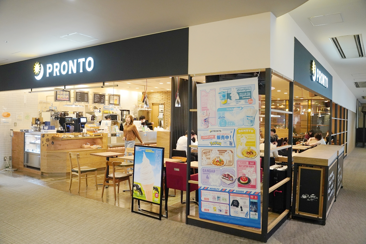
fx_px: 285
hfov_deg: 65.5
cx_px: 183
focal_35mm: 28
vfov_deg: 46.4
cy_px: 122
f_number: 2.8
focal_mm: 28
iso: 3200
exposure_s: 1/160
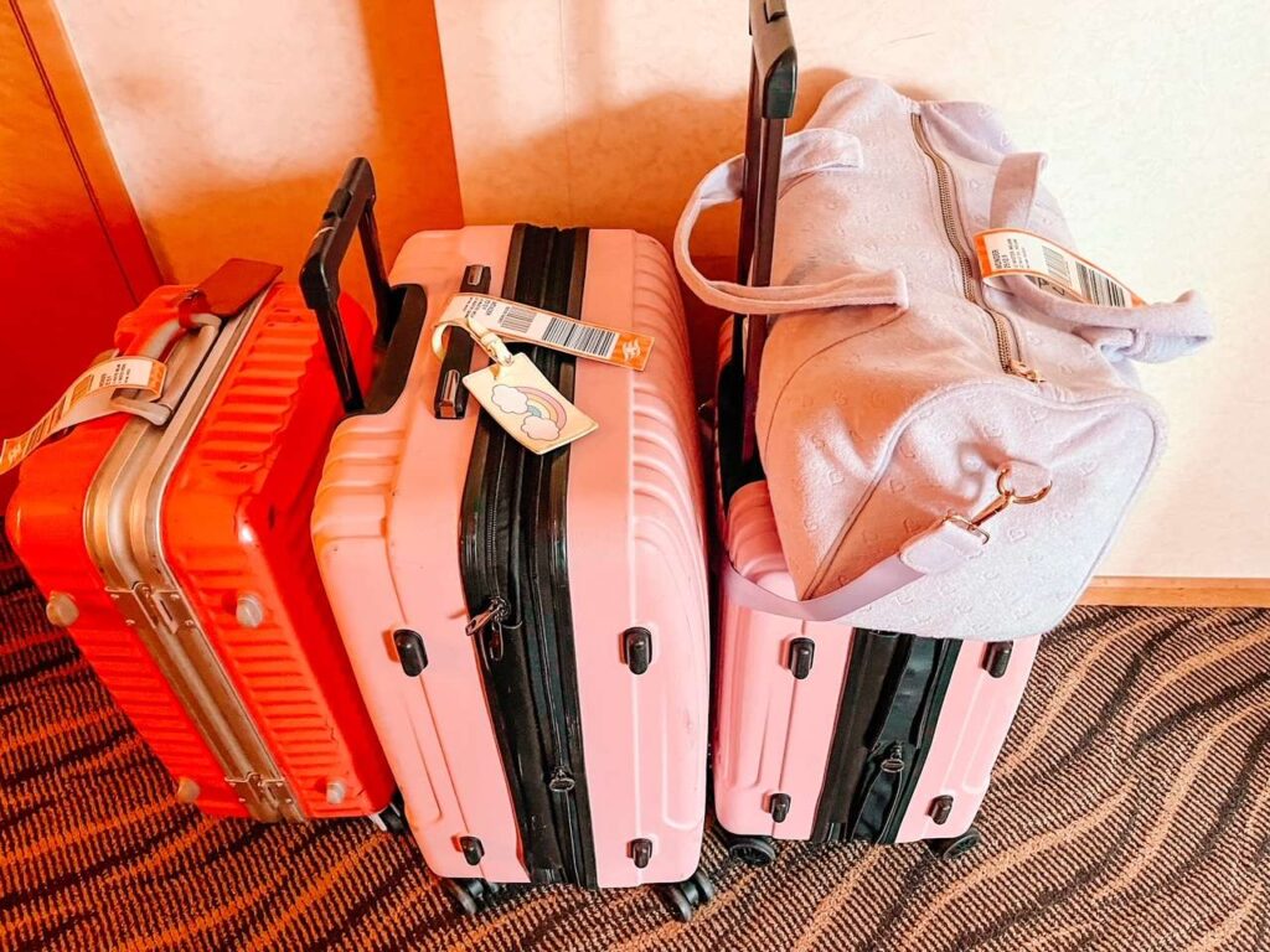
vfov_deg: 53.1
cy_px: 476
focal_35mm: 26
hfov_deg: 67.3
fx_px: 954
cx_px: 635
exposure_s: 1/40
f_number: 1.6
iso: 640
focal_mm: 5.1
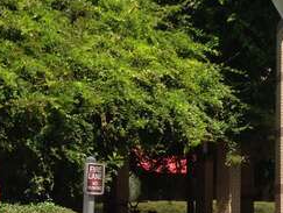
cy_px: 62
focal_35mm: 115
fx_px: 942
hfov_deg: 17.1
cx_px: 157
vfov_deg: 12.9
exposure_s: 1/920
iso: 64
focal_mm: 4.28
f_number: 2.4
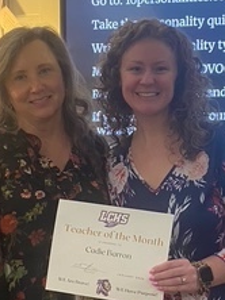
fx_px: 651
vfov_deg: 25.9
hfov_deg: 19.6
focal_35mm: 75
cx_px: 114
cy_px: 189
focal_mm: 4.25
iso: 500
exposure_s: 1/60
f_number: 1.8
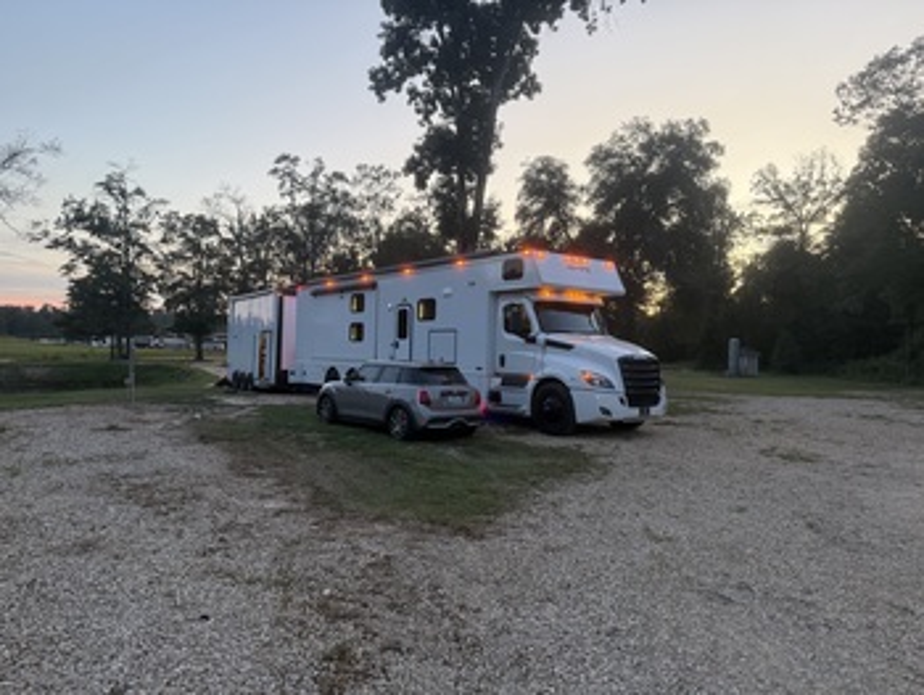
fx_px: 641
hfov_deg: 71.6
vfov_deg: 56.9
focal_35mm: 24
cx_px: 462
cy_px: 348
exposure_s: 1/83
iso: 200
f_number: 1.78
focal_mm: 6.76
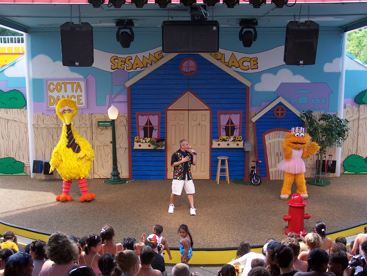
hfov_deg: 34.3
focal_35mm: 56
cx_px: 184
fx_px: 594
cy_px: 138
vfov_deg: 26.1
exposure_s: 1/250
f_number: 3.2
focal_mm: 9.3
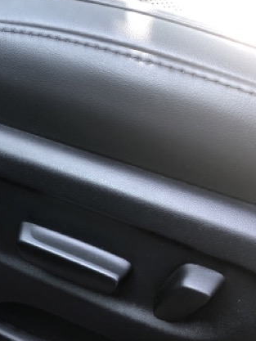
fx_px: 424
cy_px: 185
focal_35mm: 43
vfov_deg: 43.8
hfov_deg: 33.1
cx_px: 73
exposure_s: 1/30
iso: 32
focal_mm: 3.99
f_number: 1.8
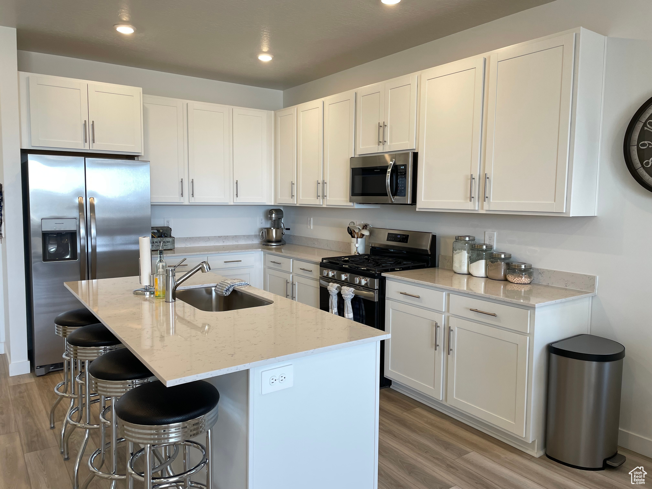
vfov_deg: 53.1
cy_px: 244
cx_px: 326
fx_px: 490
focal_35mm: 26
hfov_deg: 67.3
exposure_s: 1/120
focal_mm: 4.2
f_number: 1.6
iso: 50
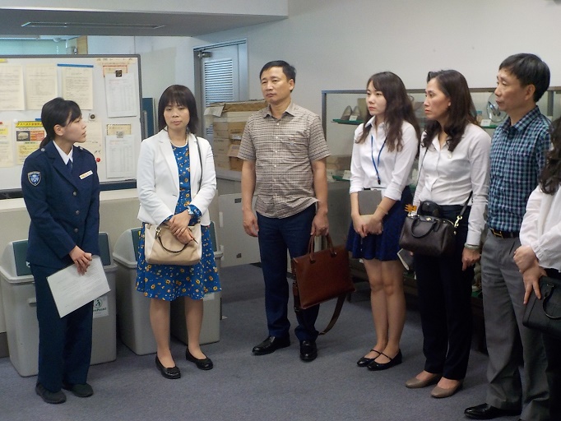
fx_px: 762
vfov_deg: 30.9
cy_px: 210
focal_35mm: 47
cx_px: 280
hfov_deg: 40.4
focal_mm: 6.4
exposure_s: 1/30
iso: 250
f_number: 4.2
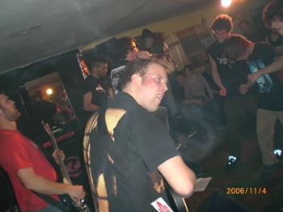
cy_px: 106
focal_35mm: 38
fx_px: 310
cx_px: 142
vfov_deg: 37.7
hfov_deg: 49.0
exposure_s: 1/60
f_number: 3.1
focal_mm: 6.3
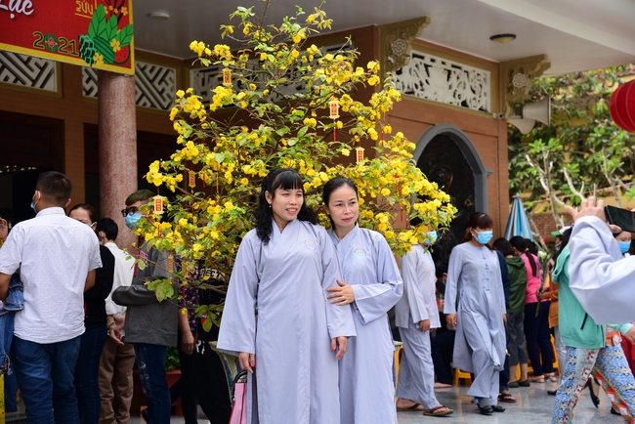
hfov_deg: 32.4
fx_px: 1094
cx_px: 318
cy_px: 212
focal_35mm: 62
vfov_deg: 21.9
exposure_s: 1/200
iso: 160
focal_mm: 62
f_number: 5
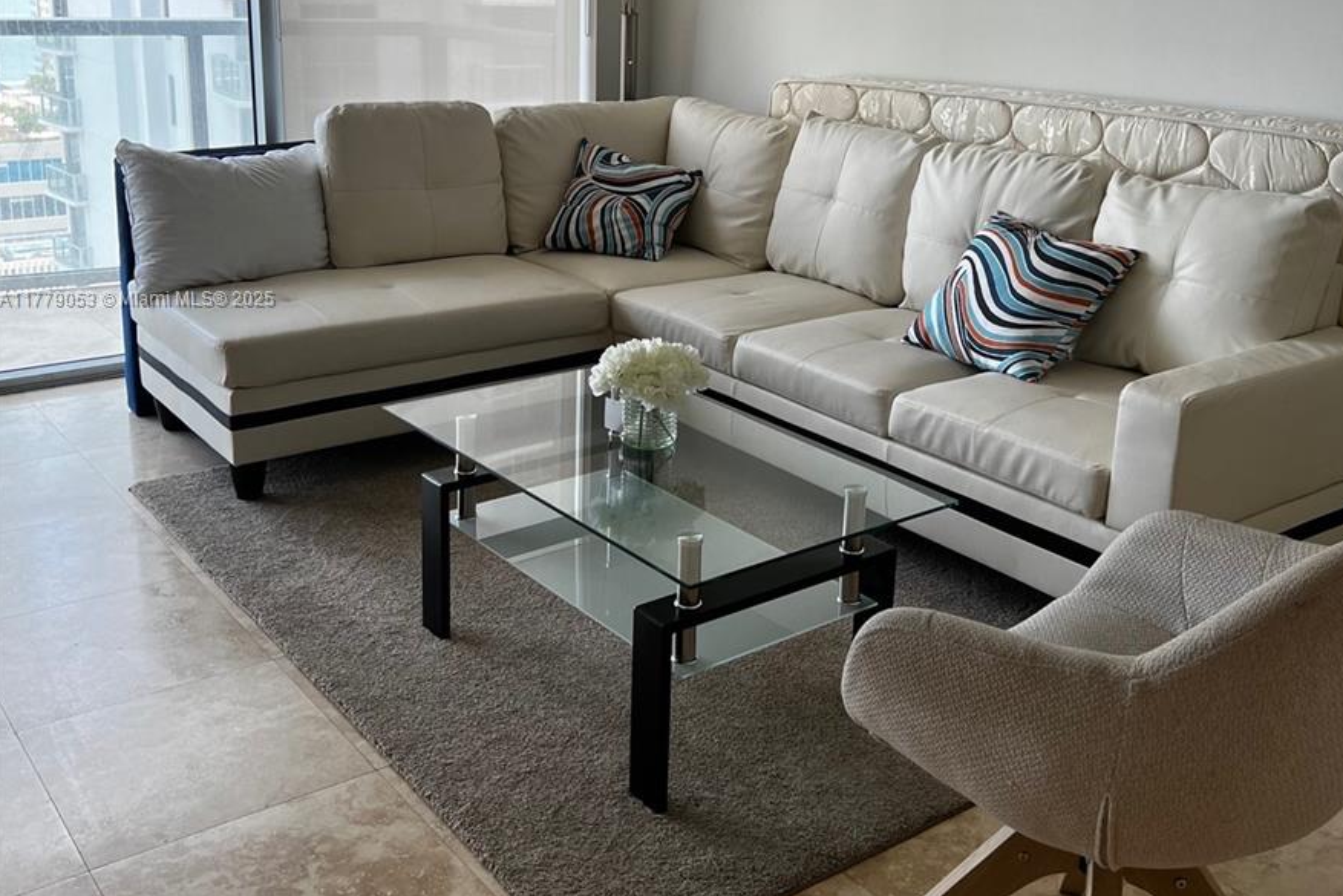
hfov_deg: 51.9
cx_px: 683
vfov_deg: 35.6
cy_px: 300
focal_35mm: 37
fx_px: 1380
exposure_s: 1/152
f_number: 1.5
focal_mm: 5.7
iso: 64
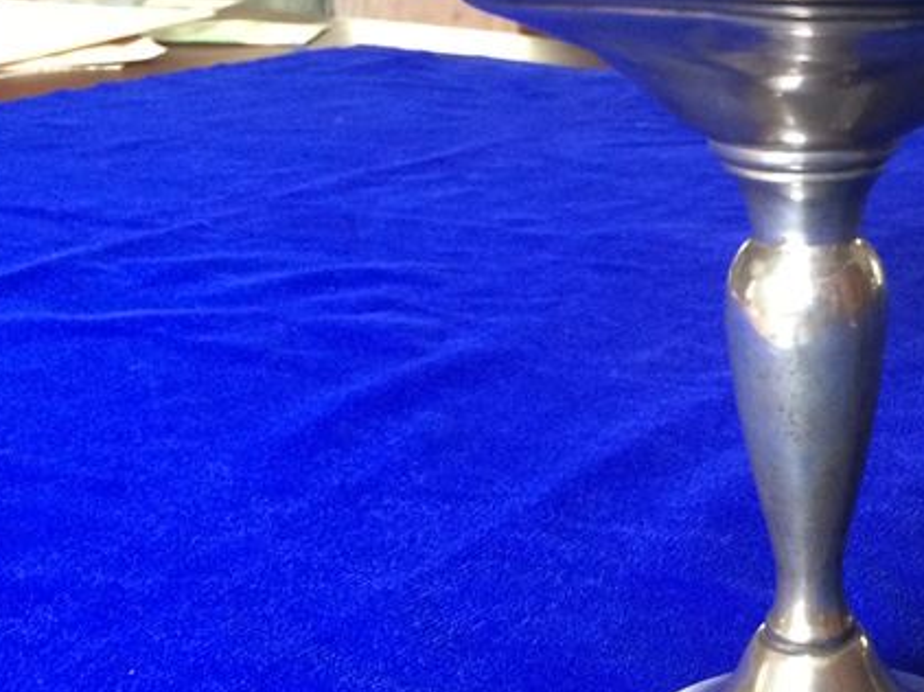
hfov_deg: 29.0
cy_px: 397
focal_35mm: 64
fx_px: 1707
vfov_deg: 22.9
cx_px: 847
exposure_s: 1/30
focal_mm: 4.12
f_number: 2.2
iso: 250
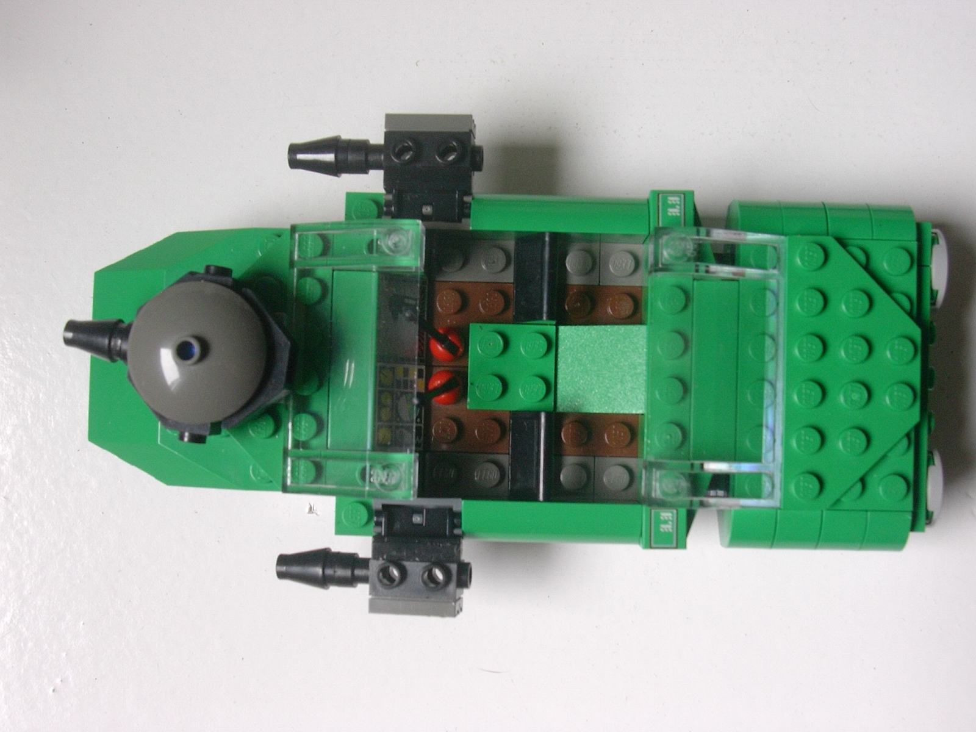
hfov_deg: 42.1
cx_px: 488
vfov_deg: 32.2
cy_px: 366
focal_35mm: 45
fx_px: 1269
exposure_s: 1/95.8
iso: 70
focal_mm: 6.7
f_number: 2.9
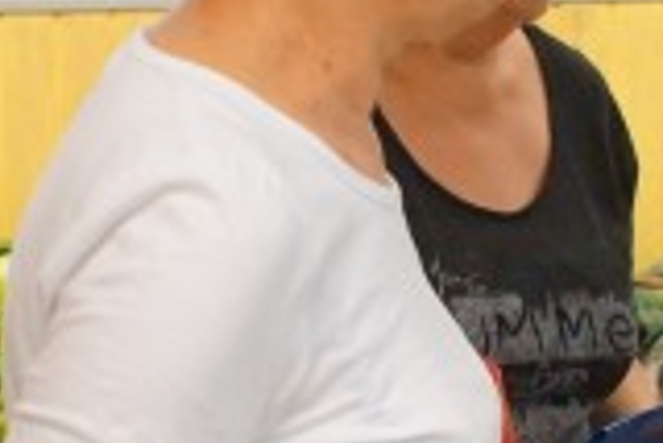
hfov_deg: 8.9
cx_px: 435
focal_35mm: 230
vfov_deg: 6.0
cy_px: 352
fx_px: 4240
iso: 1600
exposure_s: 1/80
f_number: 4.5
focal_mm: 24
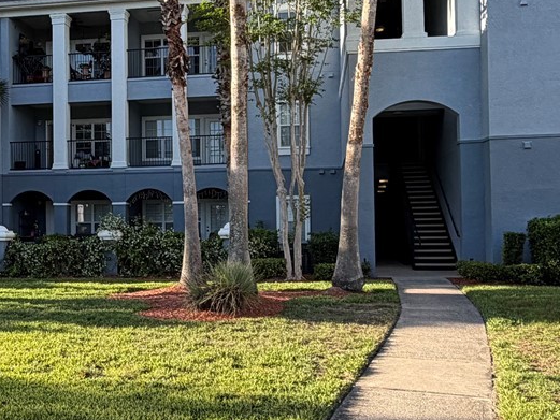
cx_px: 182
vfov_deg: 33.6
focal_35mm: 43
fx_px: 696
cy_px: 201
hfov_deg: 43.2
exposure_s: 1/502
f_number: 2.2
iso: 64
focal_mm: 2.22
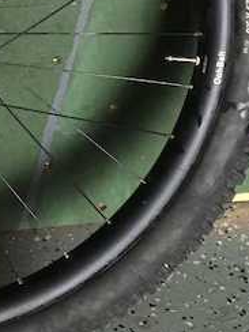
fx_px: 911
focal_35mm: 95
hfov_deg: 14.7
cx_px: -106
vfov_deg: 19.7
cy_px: -44
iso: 200
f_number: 2.2
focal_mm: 4.15
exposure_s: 1/30
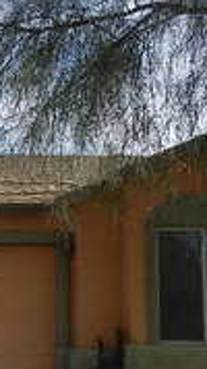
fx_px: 518
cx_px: -19
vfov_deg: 38.5
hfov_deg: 21.5
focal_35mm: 53
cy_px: 261
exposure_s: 1/1250
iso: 160
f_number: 3.5
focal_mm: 4.5
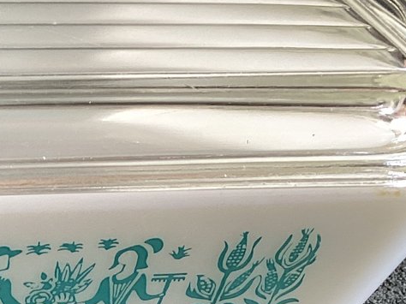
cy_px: 183
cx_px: -126
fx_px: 1161
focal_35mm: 99
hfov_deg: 18.4
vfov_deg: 14.9
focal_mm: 3.3
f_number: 2.4
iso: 64
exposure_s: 1/50
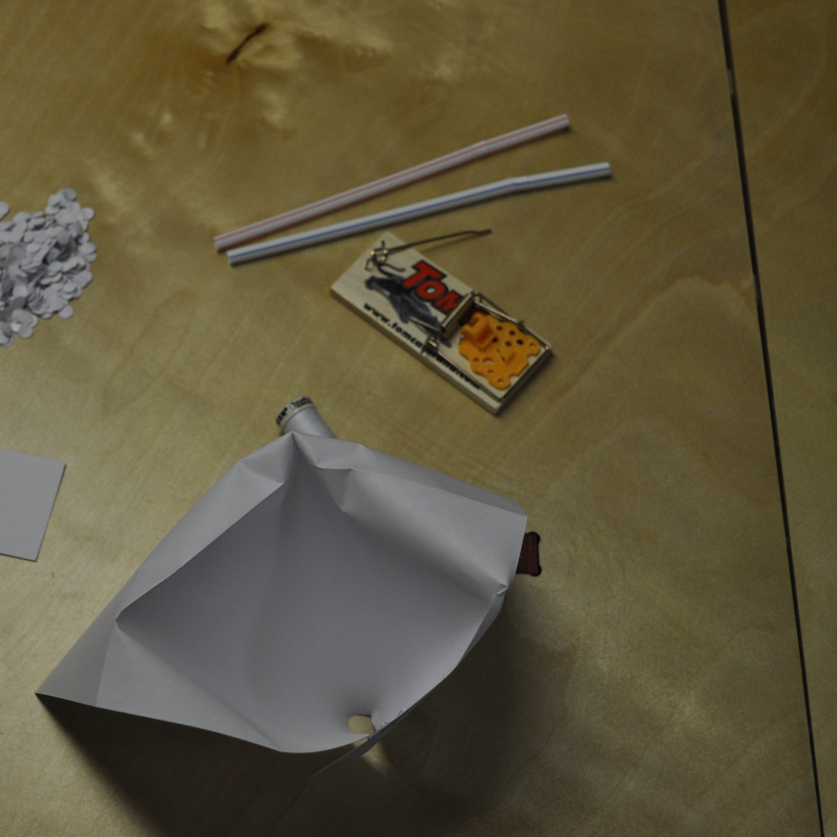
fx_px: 1522
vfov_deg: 30.7
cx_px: 227
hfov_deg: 30.3
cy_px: 418
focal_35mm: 56
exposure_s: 1/100
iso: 400
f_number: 5
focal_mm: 29
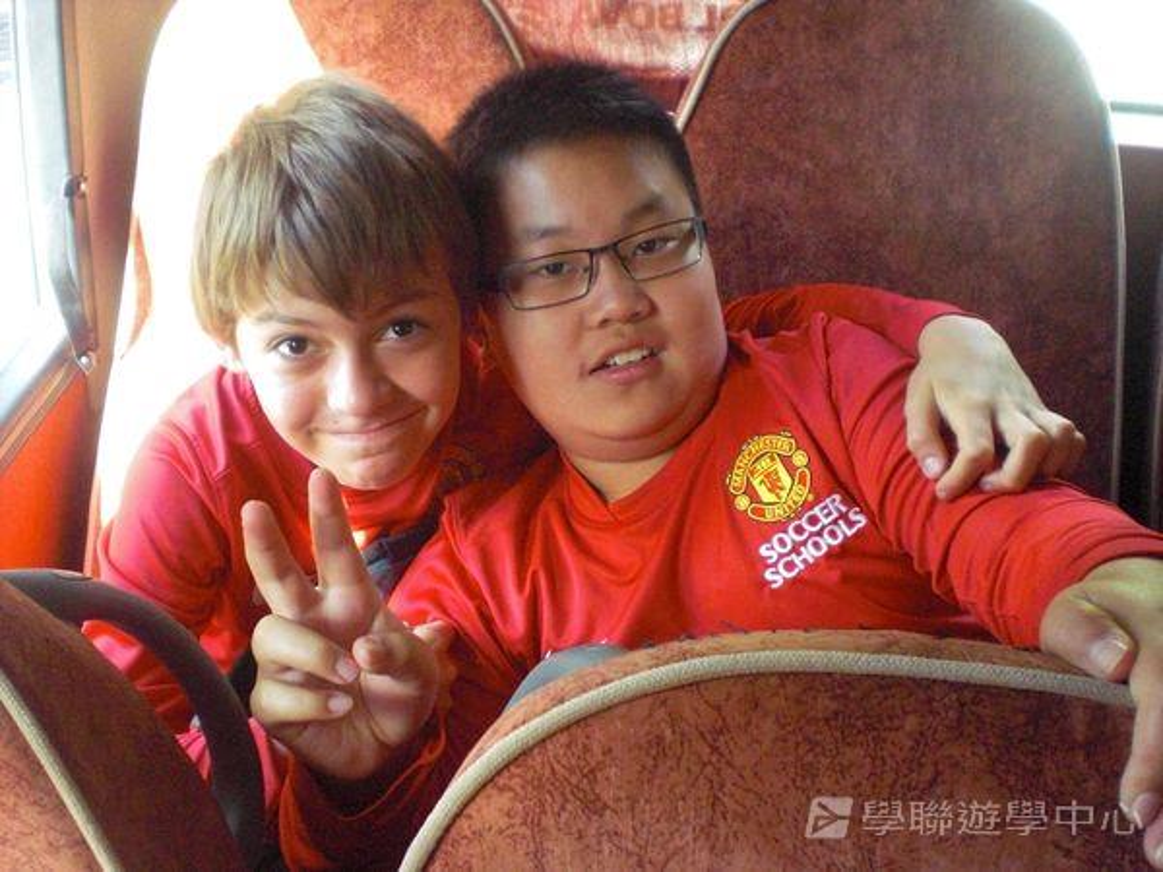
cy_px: 436
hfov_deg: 49.0
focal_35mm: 38
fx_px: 1277
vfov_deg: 37.7
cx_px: 582
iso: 800
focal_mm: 6.3
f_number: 3.1
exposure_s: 1/80
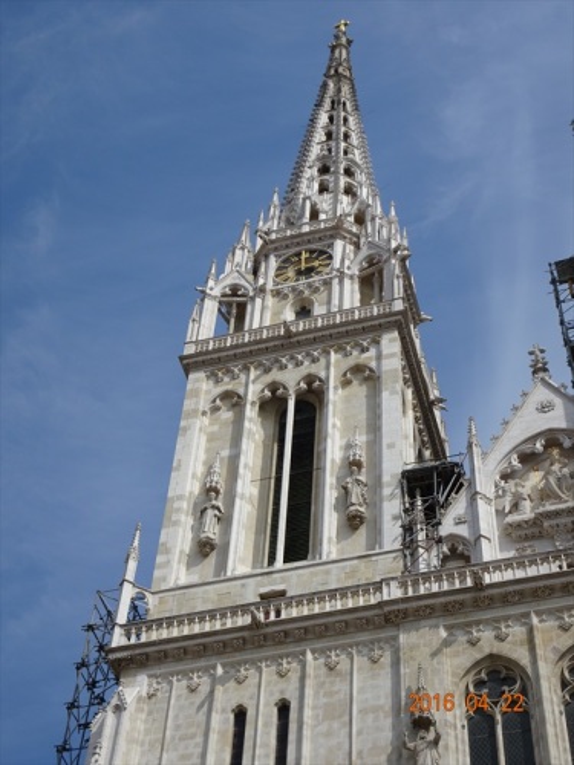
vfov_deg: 31.2
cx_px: 287
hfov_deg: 23.7
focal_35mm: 62
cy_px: 382
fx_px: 1371
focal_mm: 10.59
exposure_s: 1/1000
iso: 80
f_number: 4.5
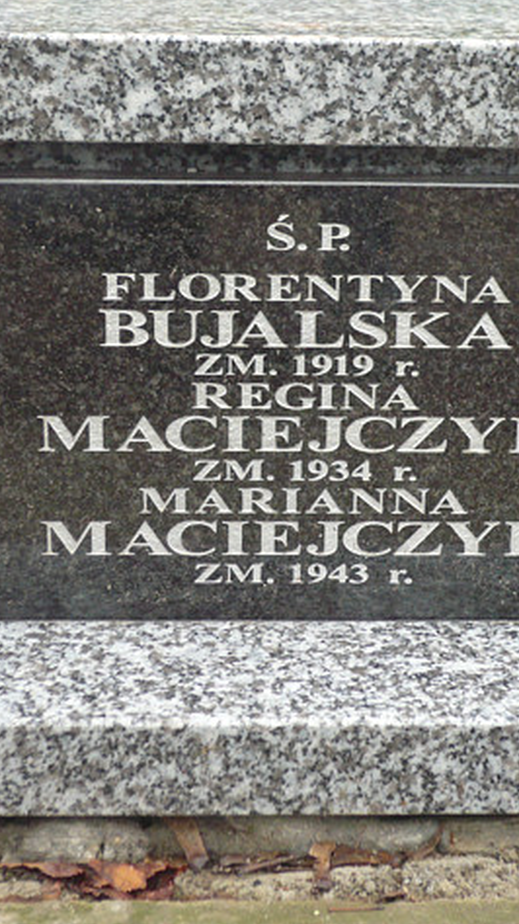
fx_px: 1982
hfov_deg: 14.9
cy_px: 457
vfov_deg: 26.2
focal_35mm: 81
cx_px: 304
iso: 160
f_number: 3.5
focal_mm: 9.1
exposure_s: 1/30
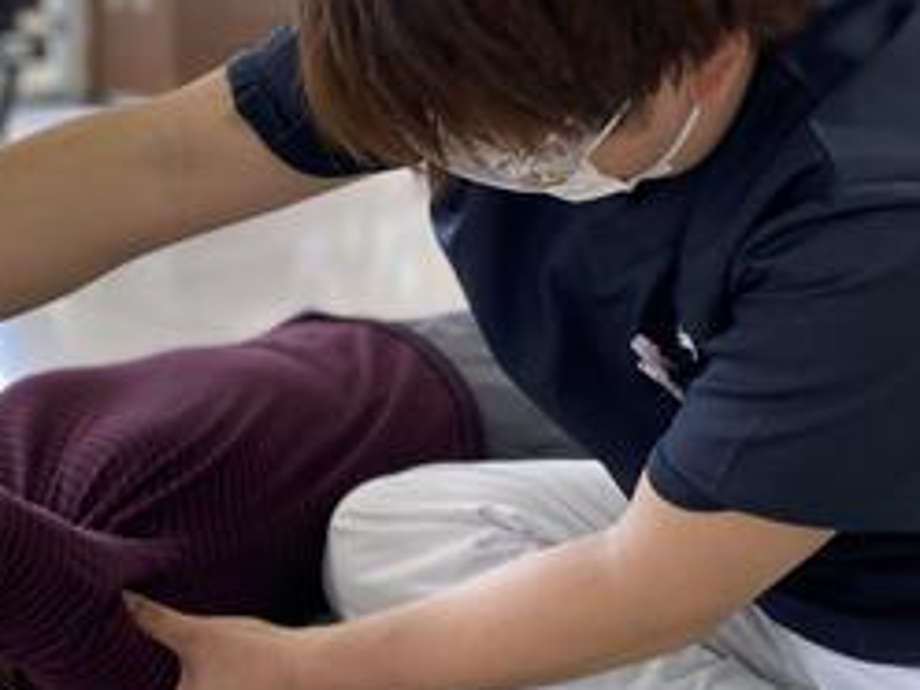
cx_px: 315
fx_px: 1674
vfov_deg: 23.3
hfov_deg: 30.5
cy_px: 326
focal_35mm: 63
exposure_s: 1/120
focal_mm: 4.25
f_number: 1.8
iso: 100
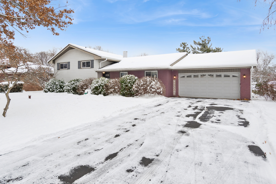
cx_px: 138
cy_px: 92
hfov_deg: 85.4
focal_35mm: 20
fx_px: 149
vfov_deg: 63.2
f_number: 8
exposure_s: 1/125
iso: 320
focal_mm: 13
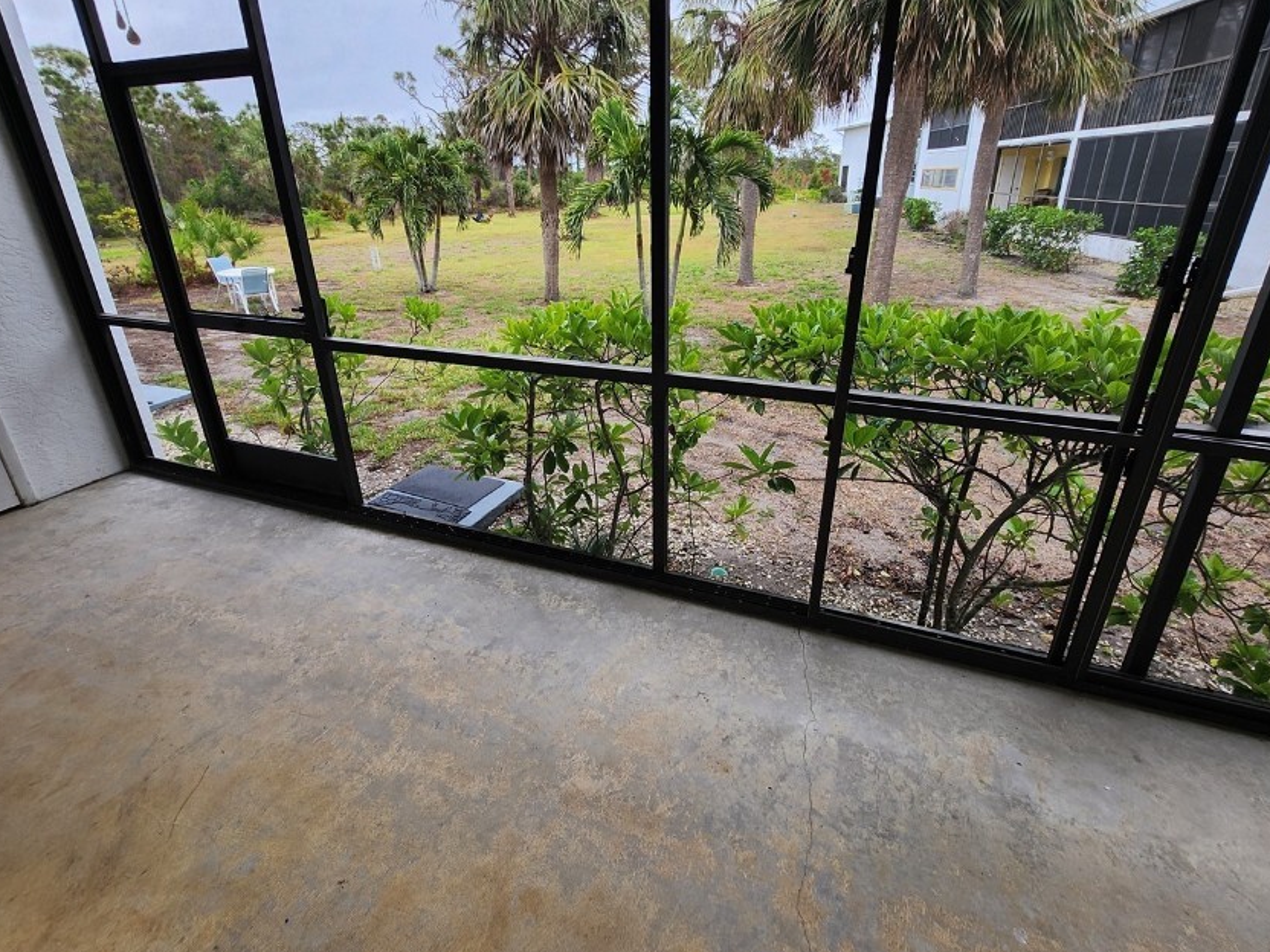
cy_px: 438
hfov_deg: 94.5
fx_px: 587
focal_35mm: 16
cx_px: 640
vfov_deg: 78.0
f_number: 2.2
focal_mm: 1.74
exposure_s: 1/60
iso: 32
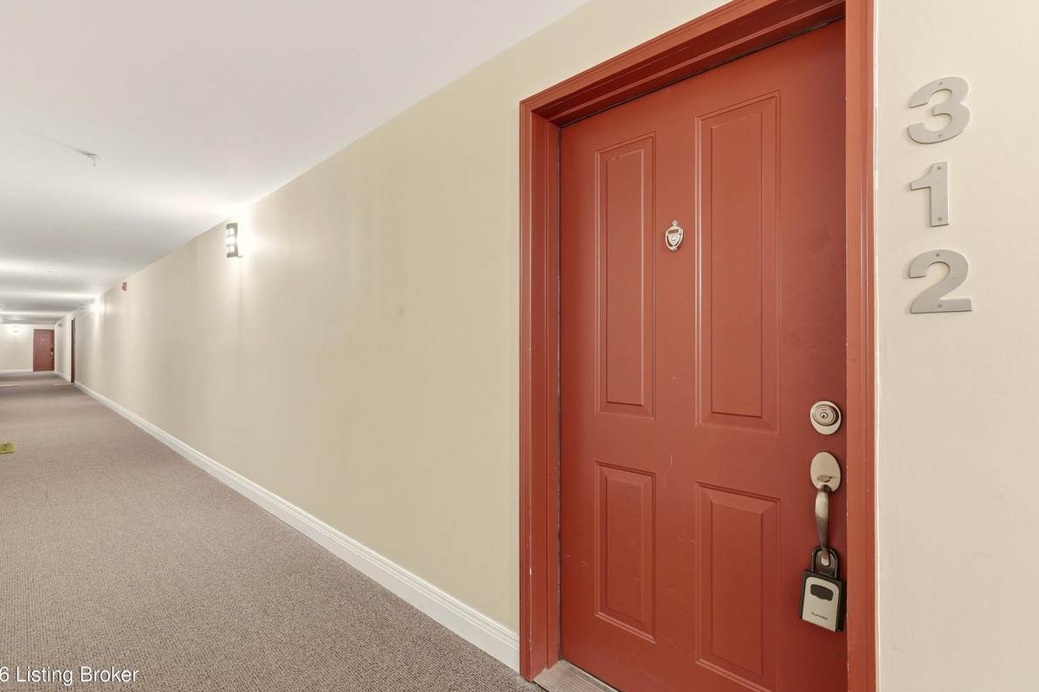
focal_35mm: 16
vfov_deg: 73.7
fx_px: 462
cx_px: 501
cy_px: 339
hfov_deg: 96.7
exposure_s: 1/8
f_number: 9
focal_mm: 10
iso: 400
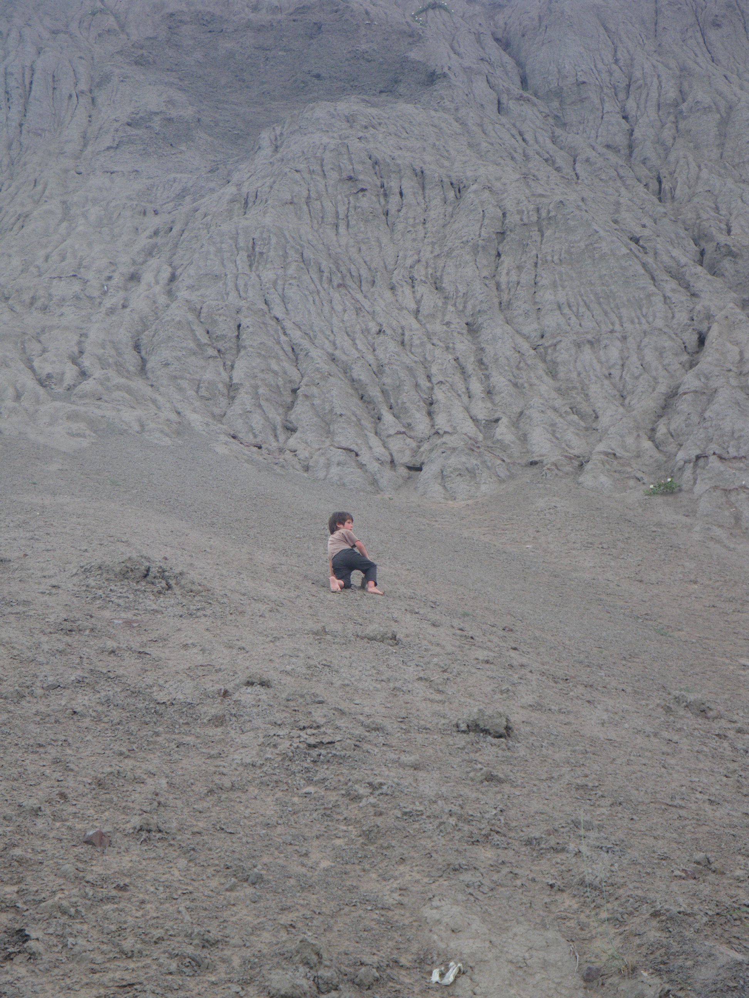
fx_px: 1789
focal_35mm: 62
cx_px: 374
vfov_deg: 31.2
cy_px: 499
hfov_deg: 23.7
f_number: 4.6
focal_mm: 11.1
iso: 64
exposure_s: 1/80
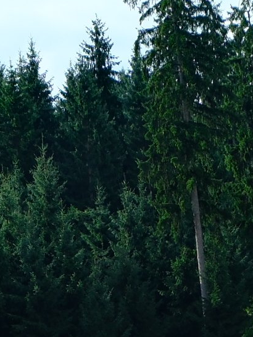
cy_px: 578
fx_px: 2301
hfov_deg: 6.2
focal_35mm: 236
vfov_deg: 8.1
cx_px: 330
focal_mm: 28.8
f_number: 5.6
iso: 320
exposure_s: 1/600
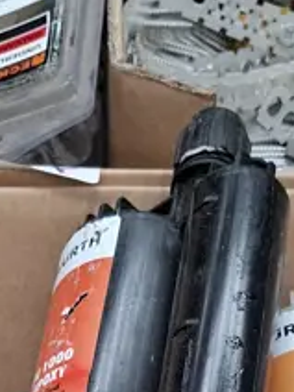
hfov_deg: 13.3
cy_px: 710
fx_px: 1257
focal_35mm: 111
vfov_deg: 15.3
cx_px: 74
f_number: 1.8
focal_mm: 5.54
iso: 100
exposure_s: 1/100
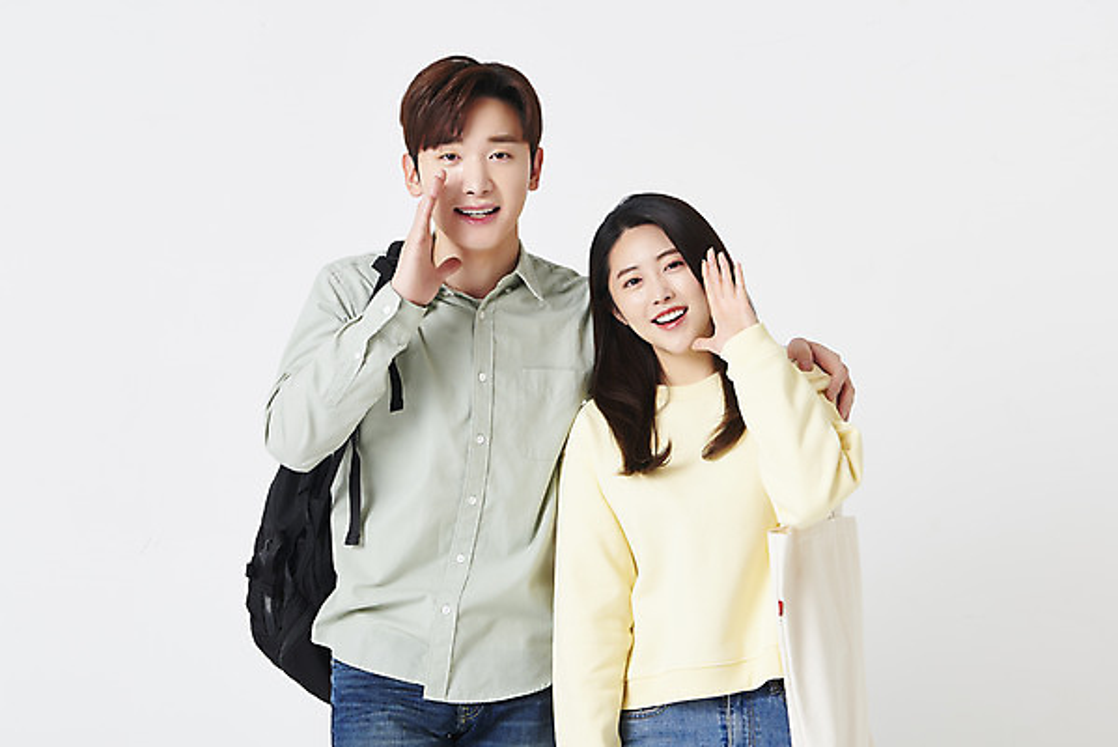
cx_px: 559
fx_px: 2175
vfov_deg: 19.5
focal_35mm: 70
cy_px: 374
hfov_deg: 28.8
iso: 100
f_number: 13
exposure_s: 1/125
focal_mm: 70
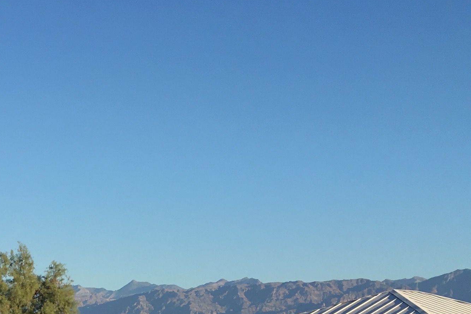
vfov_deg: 13.8
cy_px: 511
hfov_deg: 20.8
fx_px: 1191
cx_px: -107
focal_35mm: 91
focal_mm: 4.15
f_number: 2.2
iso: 25
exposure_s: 1/1083
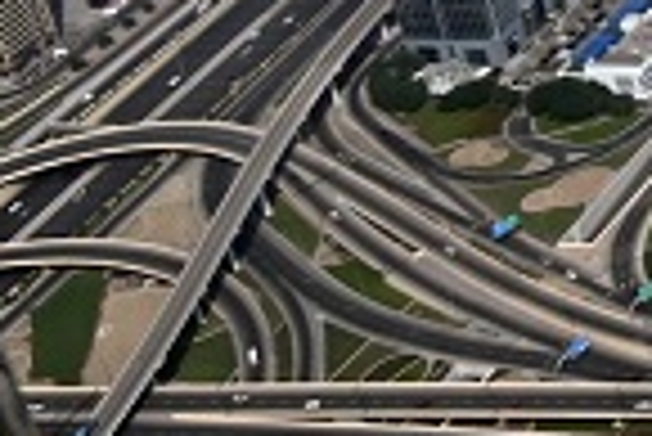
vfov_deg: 10.4
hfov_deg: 11.5
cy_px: -528
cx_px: 1866
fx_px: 2139
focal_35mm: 118
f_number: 5.6
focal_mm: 12
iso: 110
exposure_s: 1/250
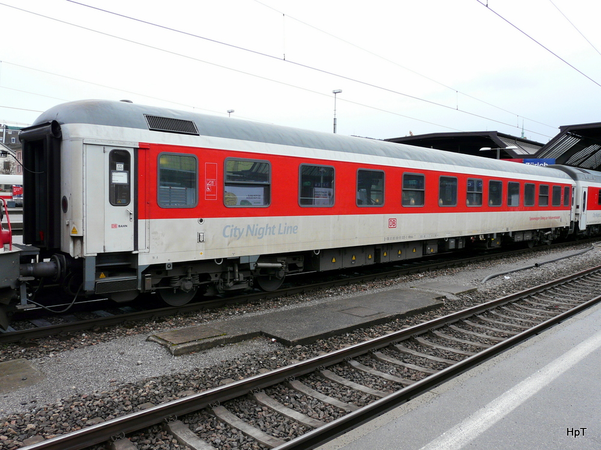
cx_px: 300
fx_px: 486
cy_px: 225
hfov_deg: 63.4
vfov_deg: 49.7
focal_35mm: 28
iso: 100
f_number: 4
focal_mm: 4.6
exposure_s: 1/160
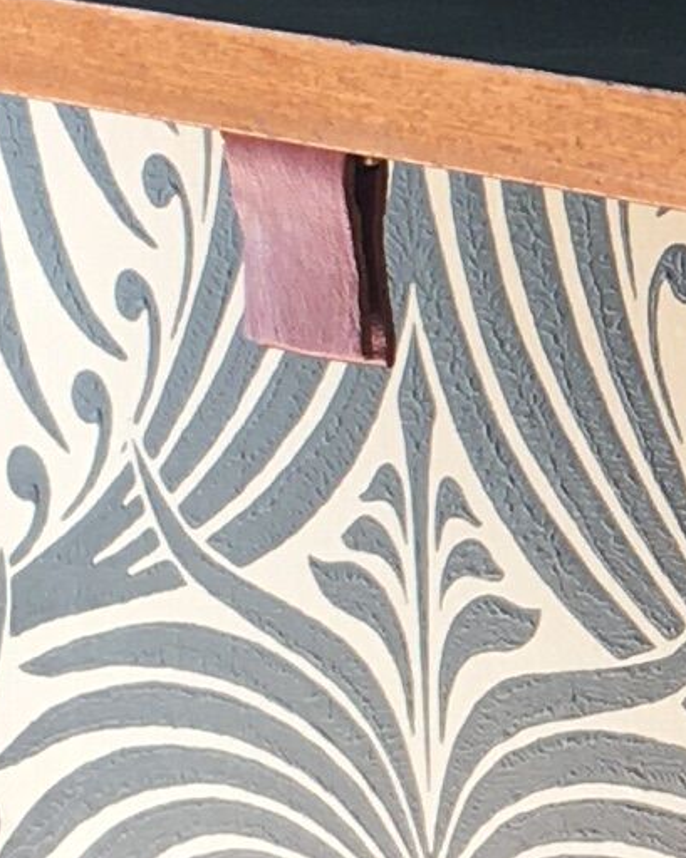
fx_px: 5665
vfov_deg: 8.7
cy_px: 349
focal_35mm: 223
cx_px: 1494
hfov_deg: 6.7
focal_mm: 4.15
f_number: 2.2
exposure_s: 1/100
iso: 25
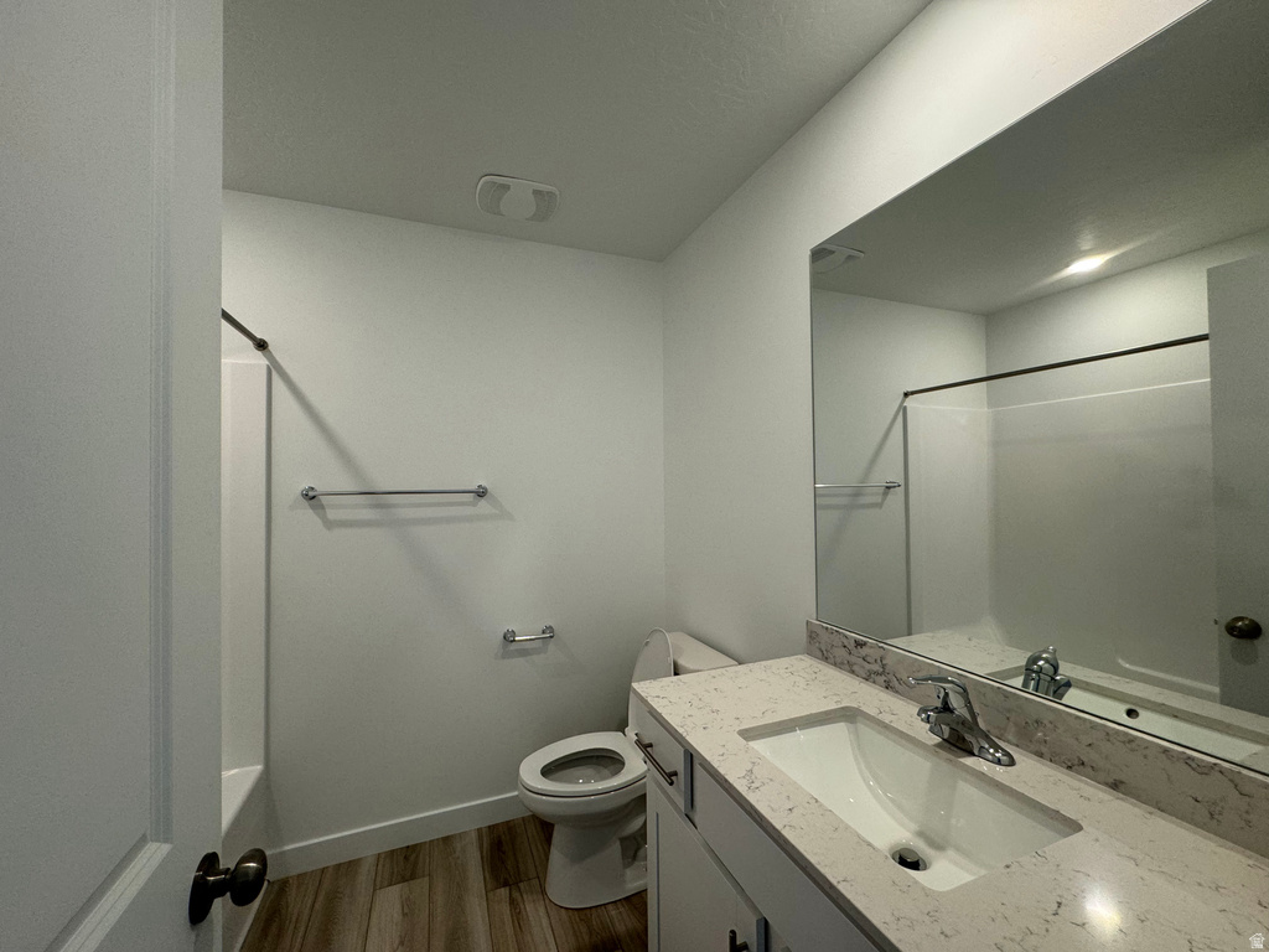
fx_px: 513
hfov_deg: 102.1
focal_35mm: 14
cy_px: 476
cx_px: 634
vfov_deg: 85.7
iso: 125
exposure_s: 1/120
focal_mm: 2.22
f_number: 2.2
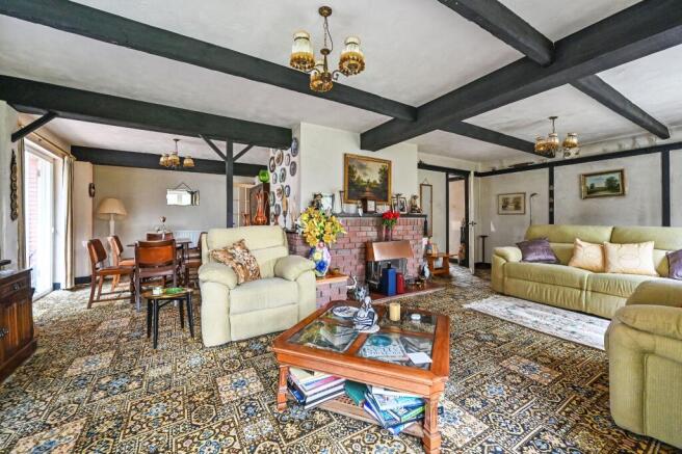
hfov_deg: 104.3
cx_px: 341
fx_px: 265
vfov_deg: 81.2
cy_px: 227
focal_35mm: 14
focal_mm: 14
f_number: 7.1
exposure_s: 1/1.6
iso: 400
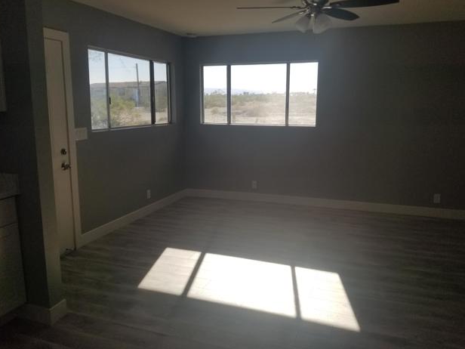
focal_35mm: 27
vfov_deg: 51.3
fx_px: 363
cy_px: 168
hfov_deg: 65.3
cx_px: 236
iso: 50
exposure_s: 1/507
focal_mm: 4.3
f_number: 1.7
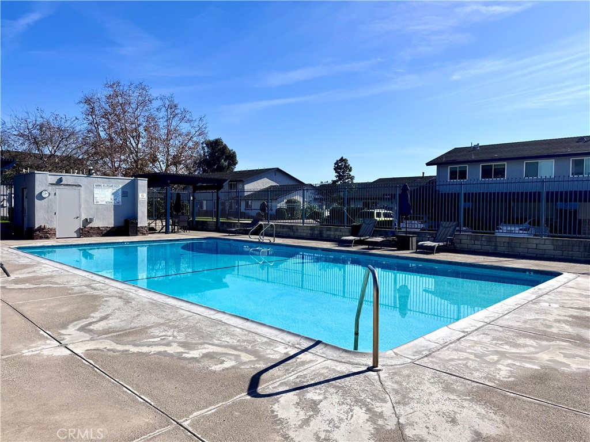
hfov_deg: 71.6
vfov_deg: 56.8
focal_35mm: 24
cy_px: 221
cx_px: 295
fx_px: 409
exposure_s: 1/7937
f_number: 1.78
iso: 80
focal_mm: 6.76
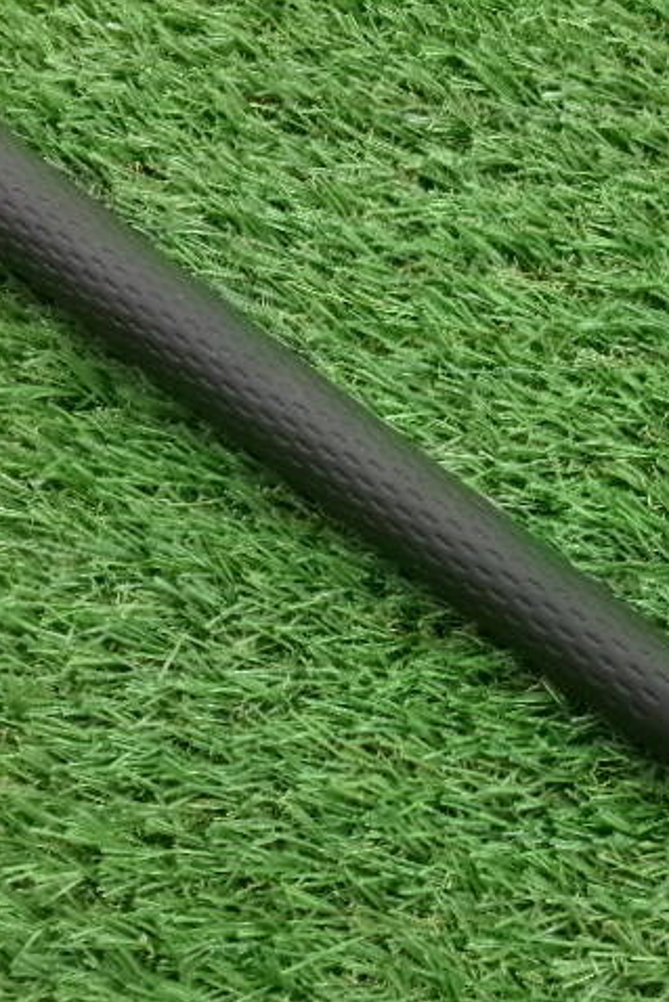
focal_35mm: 39
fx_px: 1086
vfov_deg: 49.5
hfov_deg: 33.9
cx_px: 445
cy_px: 501
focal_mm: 5.1
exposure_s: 1/34
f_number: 3.9
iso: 800
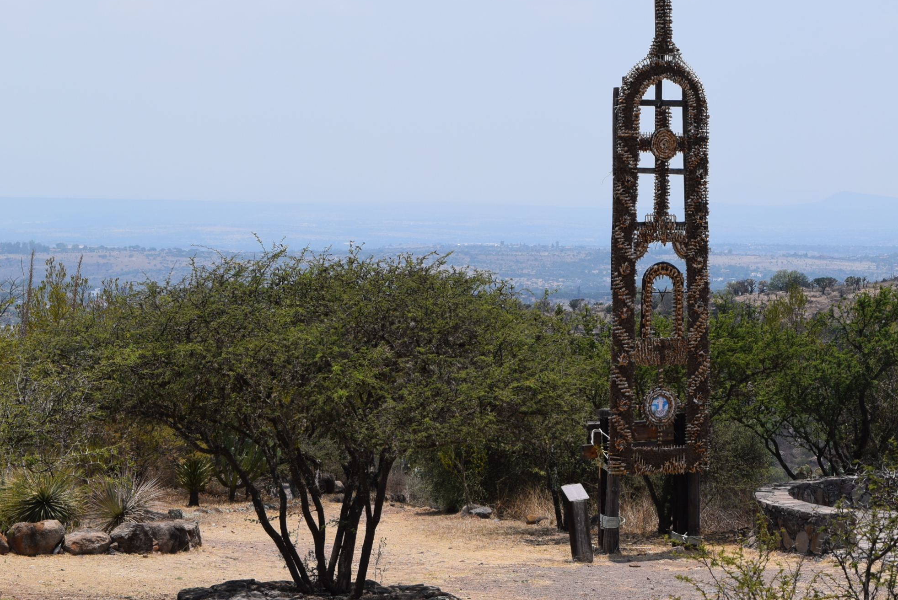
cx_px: 655
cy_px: 188
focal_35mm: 126
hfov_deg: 16.2
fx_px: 3139
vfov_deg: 10.9
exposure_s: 1/500
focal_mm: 55
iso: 200
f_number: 11
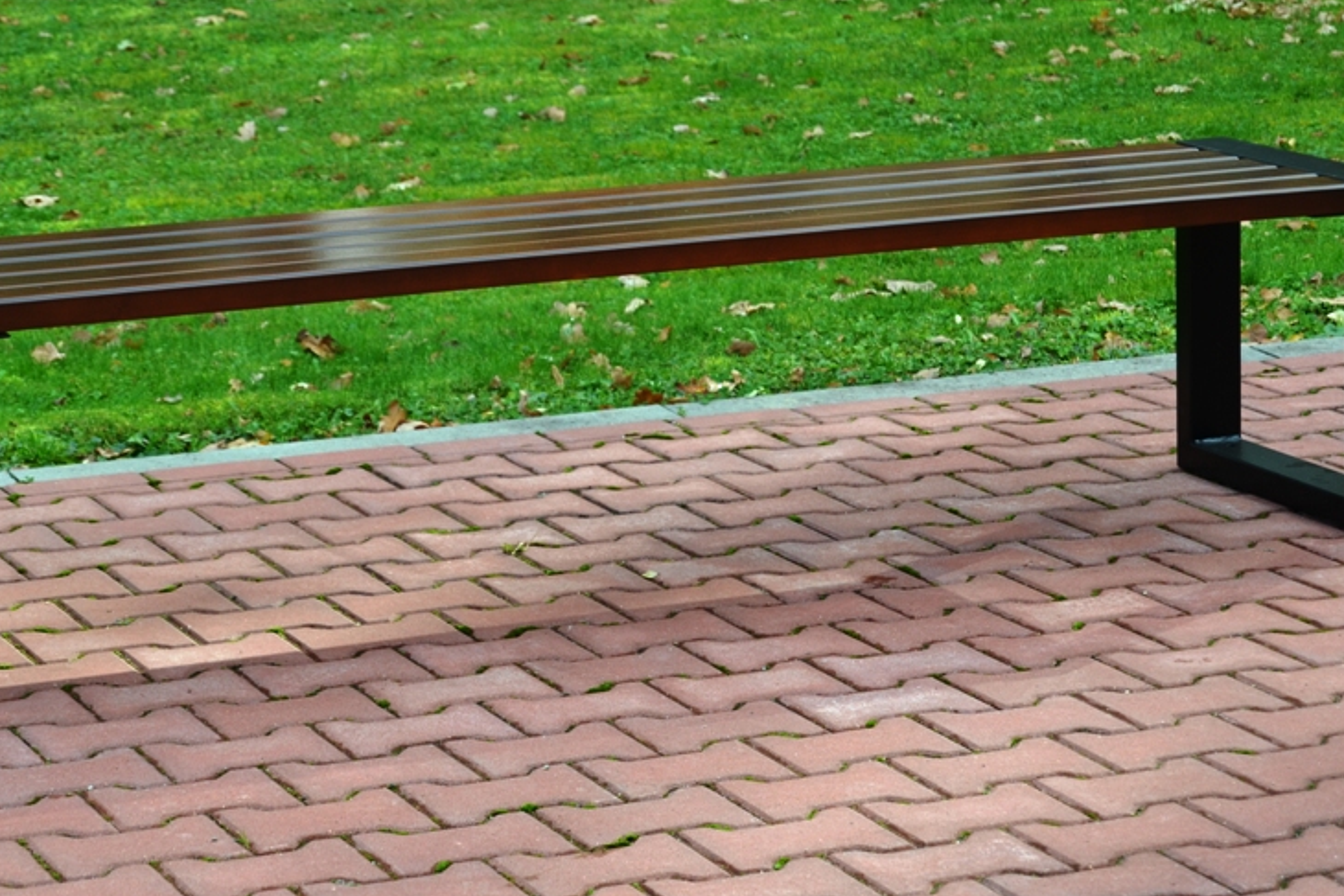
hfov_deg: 17.7
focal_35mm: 116
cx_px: 593
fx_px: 4320
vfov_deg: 11.8
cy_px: 374
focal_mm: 55
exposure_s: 1/125
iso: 125
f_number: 5.6
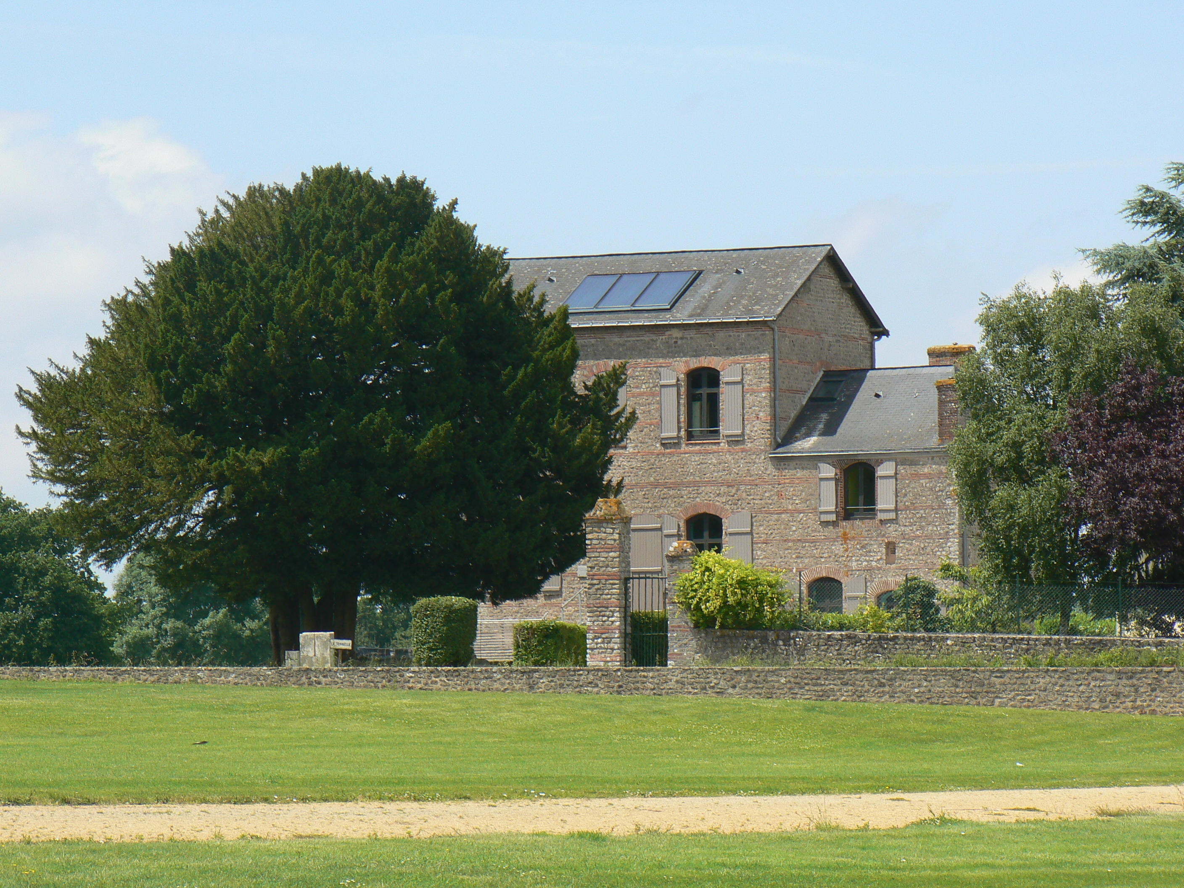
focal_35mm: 186
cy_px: 444
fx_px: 6362
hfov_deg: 10.6
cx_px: 592
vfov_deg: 8.0
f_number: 5.6
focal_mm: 31
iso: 80
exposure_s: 1/400
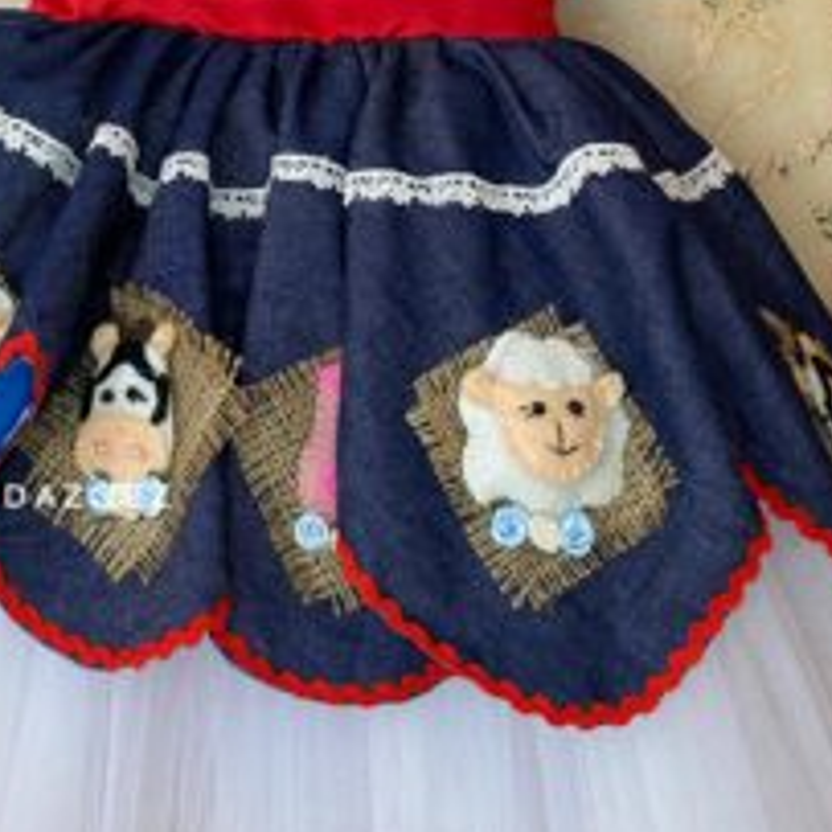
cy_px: 37
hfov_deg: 34.0
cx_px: 213
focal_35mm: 49
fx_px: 1332
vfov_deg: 32.4
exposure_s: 1/100
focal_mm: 4.25
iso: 125
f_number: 1.8
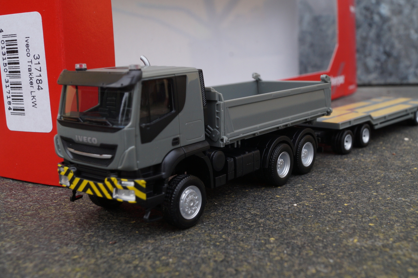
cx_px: 237
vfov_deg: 29.8
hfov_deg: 43.5
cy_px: 134
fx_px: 522
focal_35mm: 45
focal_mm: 26
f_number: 14
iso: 320
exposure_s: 1/60
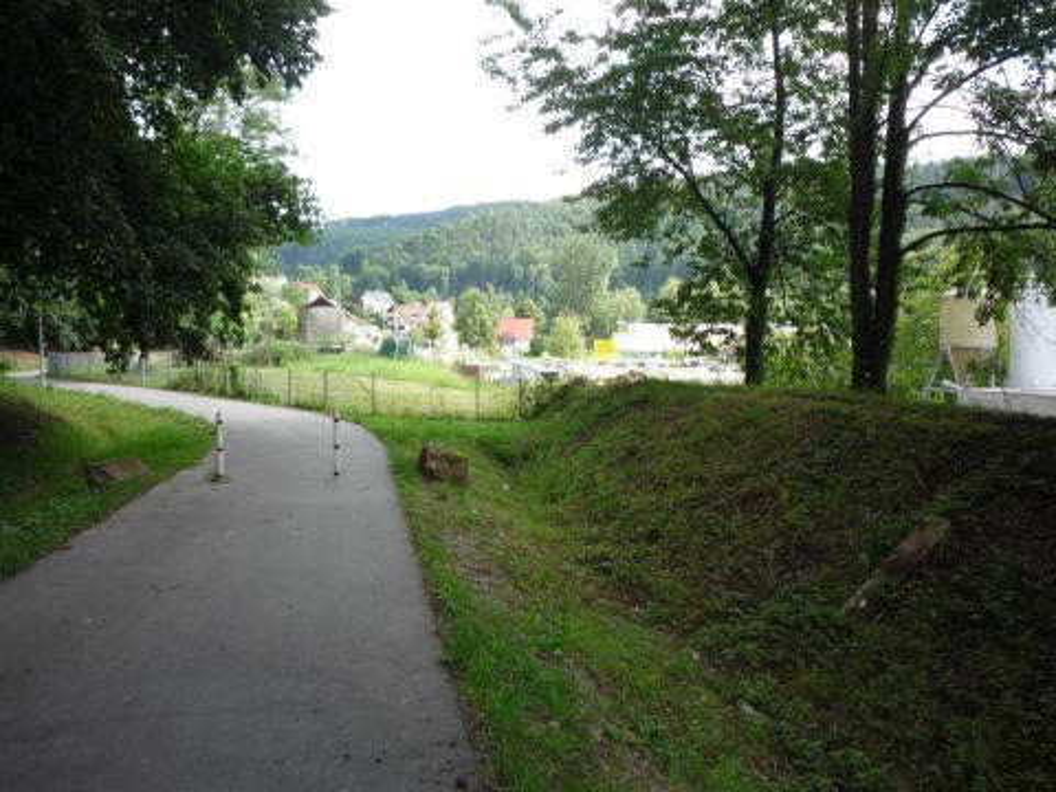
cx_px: 528
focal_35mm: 32
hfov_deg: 56.8
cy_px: 396
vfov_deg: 44.2
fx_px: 976
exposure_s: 1/160
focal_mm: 5.2
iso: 100
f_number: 4
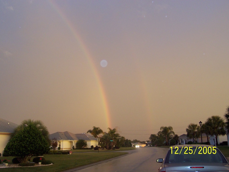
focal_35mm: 37
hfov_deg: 50.1
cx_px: 114
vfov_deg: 38.7
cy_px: 86
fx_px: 245
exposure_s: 1/60
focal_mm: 5.6
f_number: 2.8
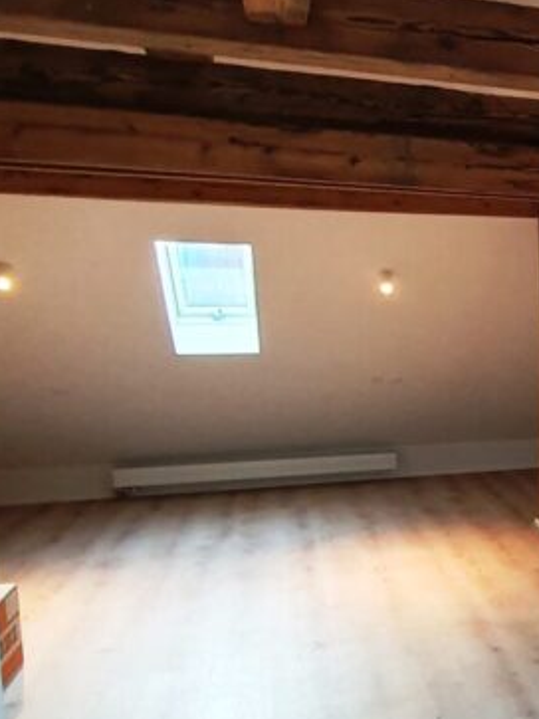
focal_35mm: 43
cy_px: 448
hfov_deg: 26.6
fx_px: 893
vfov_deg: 43.5
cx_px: 755
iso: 320
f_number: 2.2
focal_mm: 1.8
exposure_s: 1/50
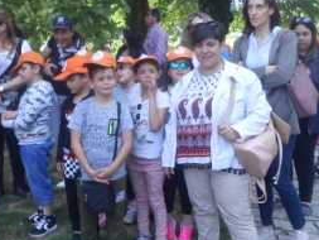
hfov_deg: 41.0
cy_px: 83
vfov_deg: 31.3
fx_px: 424
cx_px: 127
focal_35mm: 46
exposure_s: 1/100
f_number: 3.5
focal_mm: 4.6
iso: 80
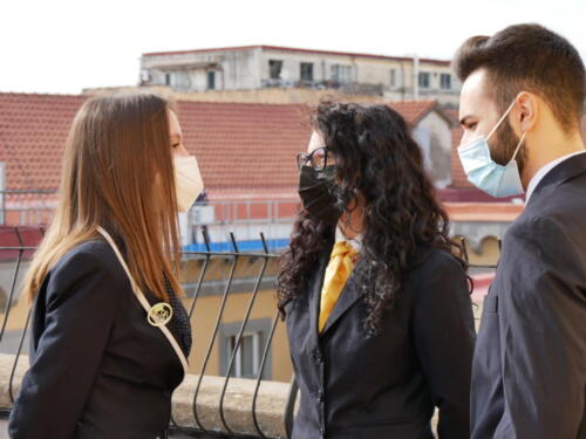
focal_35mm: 92
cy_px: 220
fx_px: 1557
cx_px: 293
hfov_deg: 21.3
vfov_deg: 16.1
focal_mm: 46
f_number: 5.6
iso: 200
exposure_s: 1/200
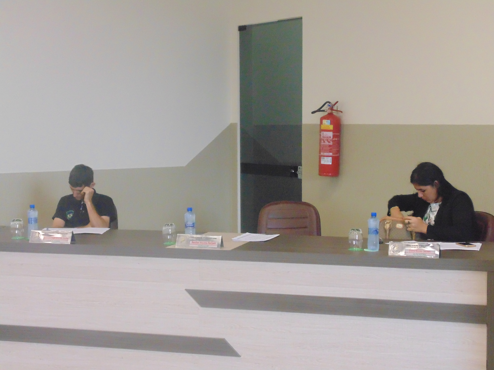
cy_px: 185
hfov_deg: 29.8
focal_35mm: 65
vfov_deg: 22.6
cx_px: 247
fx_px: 928
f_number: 4.1
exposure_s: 1/50
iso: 800
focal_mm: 11.7
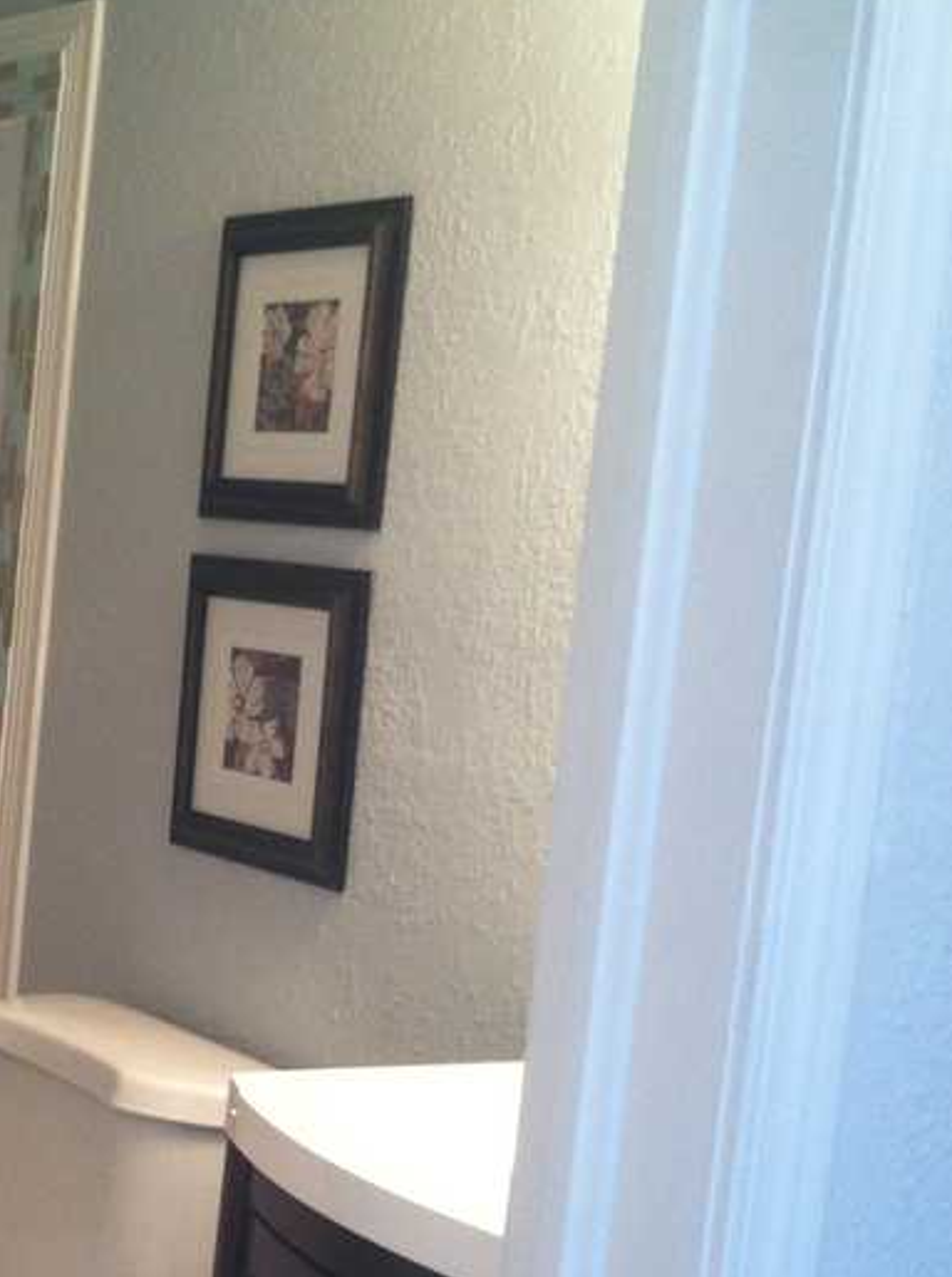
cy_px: 776
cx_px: 130
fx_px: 2503
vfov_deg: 28.5
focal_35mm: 68
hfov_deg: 21.2
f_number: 2.8
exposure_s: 1/17
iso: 125
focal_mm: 3.85
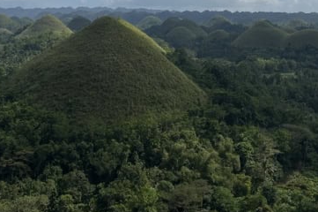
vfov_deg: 17.7
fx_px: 635
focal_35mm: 72
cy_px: -66
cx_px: 245
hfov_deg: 27.6
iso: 50
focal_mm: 5.7
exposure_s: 1/8696
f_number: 1.5
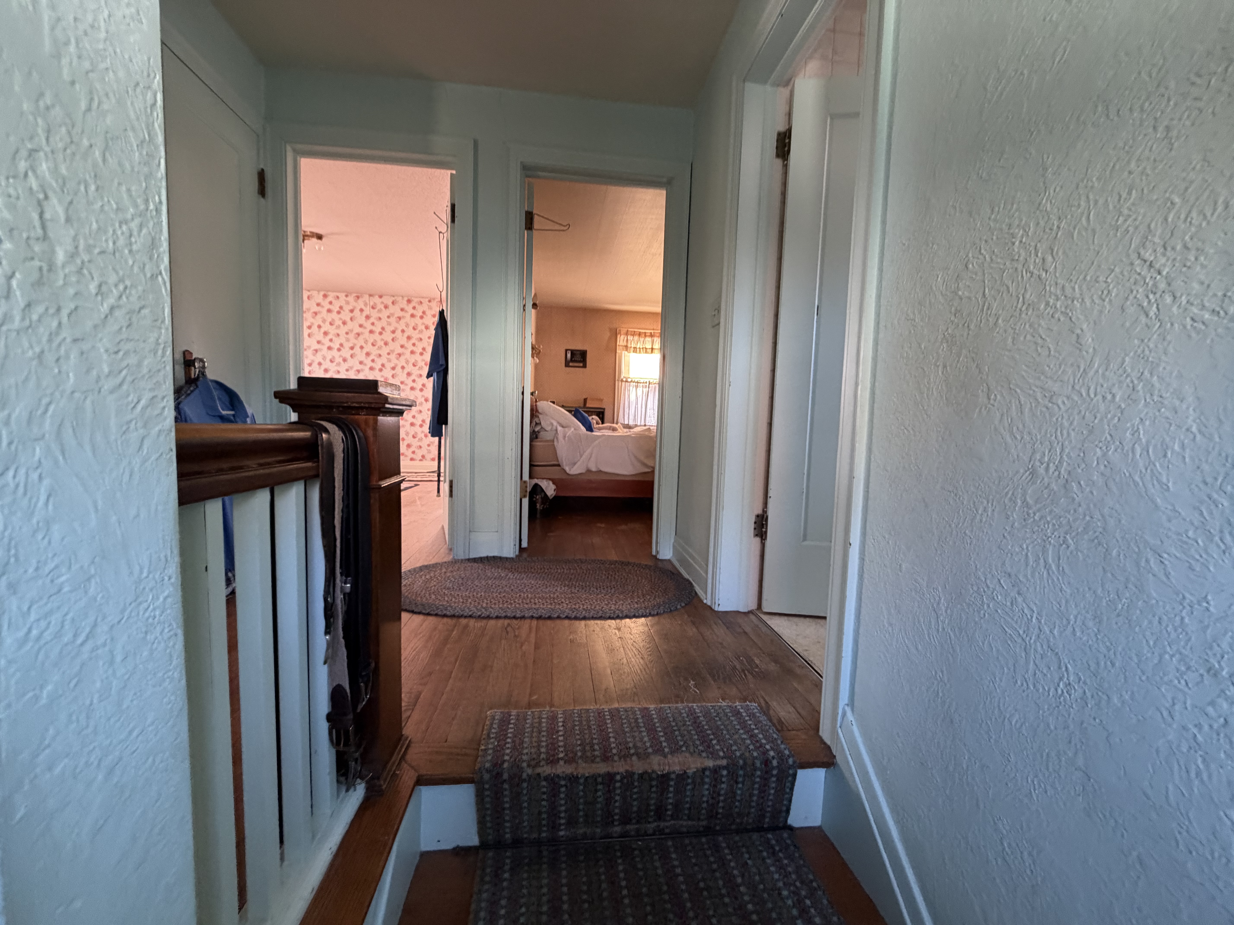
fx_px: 499
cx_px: 617
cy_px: 462
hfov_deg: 102.1
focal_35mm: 14
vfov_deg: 85.7
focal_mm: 2.22
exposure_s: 1/60
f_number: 2.2
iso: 320
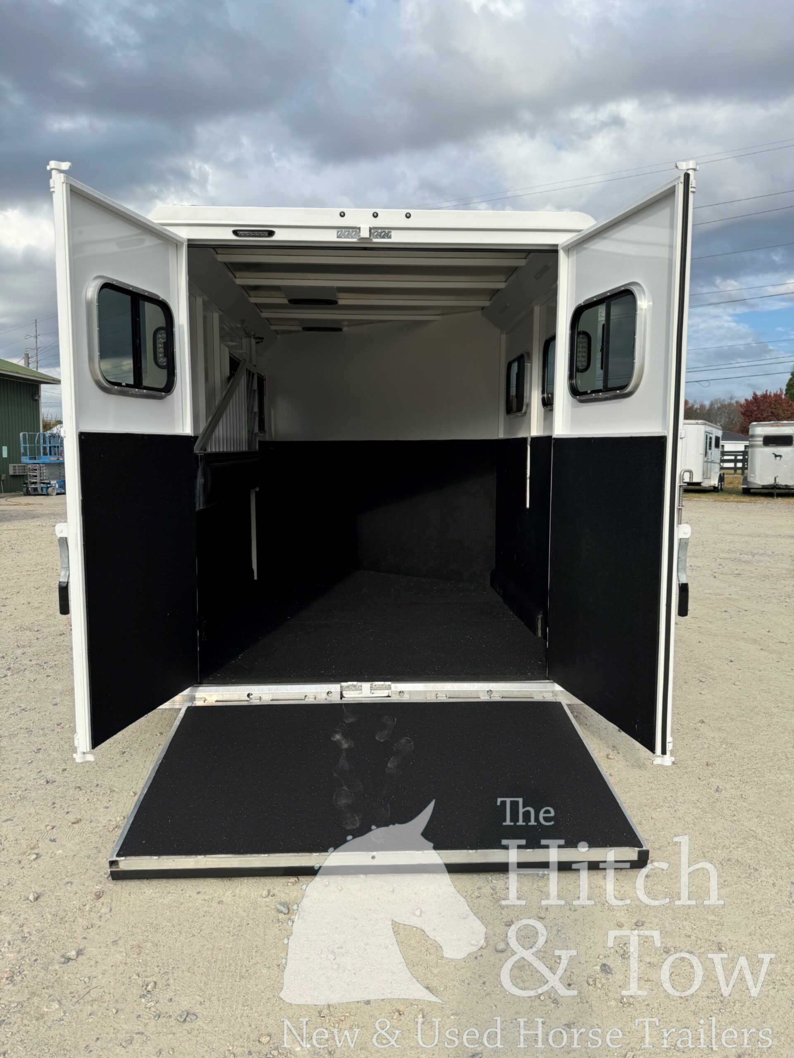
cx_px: 397
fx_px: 734
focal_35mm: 24
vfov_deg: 71.6
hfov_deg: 56.8
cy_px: 529
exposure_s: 1/2604
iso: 80
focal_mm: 6.76
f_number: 1.78
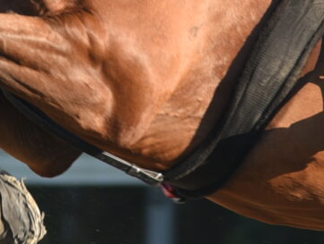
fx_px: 12695
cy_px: 0
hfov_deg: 1.5
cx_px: 108
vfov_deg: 1.1
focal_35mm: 1355
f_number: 5.6
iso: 200
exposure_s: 1/400
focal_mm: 200
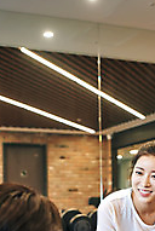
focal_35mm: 92
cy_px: 233
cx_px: 105
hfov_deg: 14.9
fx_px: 592
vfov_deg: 21.3
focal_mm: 44
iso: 800
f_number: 3.5
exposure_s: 1/80
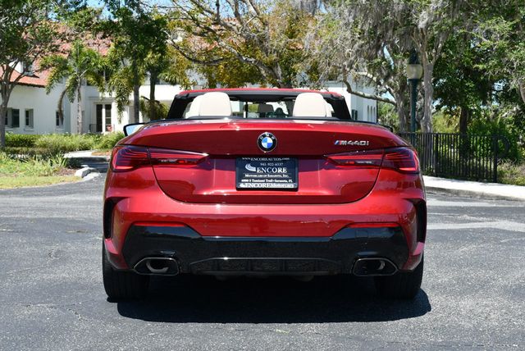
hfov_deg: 29.6
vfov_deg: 20.1
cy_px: 176
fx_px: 993
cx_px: 262
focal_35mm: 68
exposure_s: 1/250
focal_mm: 34
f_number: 8
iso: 160
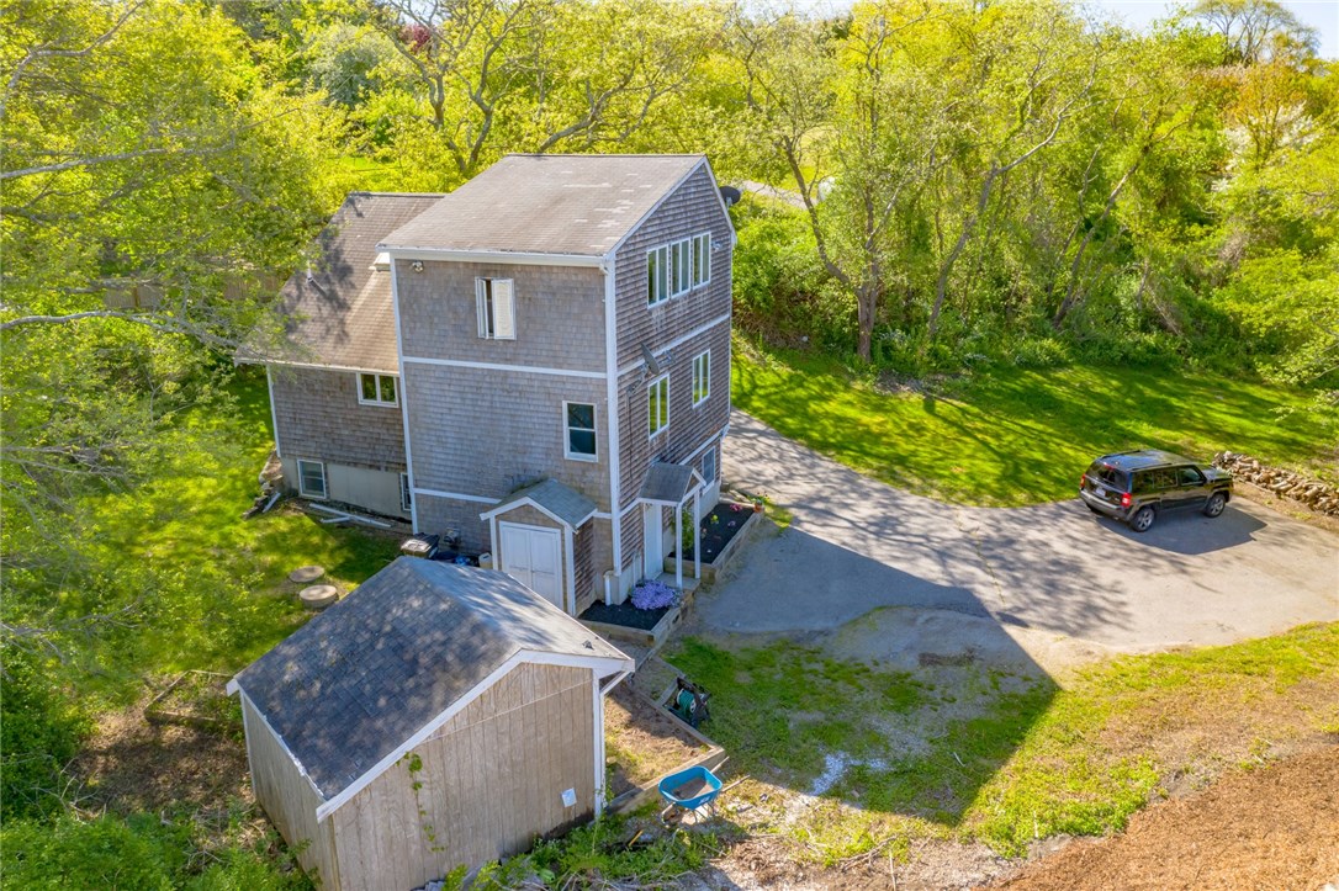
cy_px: 446
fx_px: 1041
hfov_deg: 65.5
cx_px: 670
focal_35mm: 28
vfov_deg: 46.4
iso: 100
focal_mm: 10.26
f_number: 5
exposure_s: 1/320
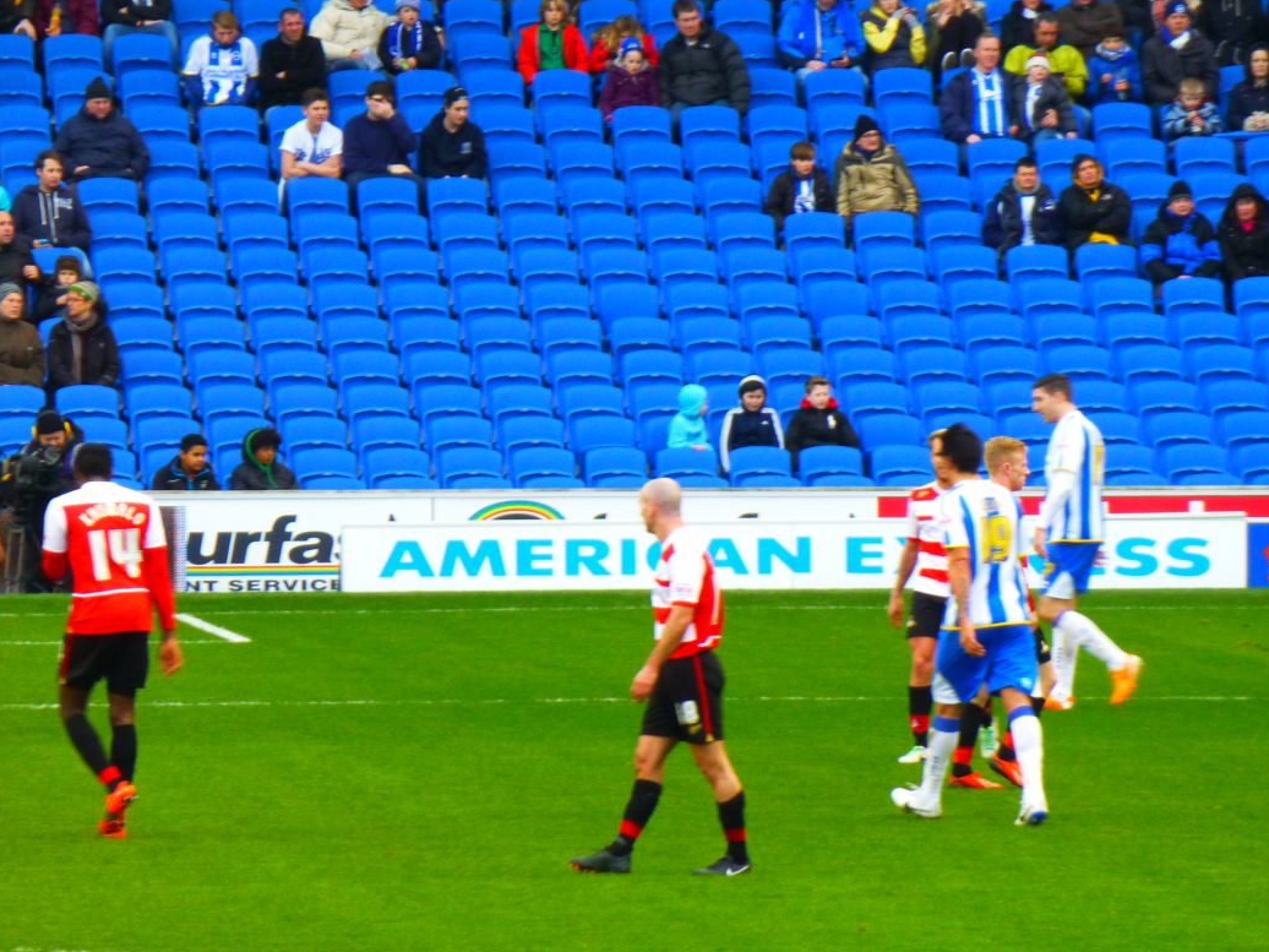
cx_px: 680
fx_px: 20383
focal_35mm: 556
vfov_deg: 2.7
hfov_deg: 3.6
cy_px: 455
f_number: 6.4
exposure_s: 1/100
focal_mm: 86
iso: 400
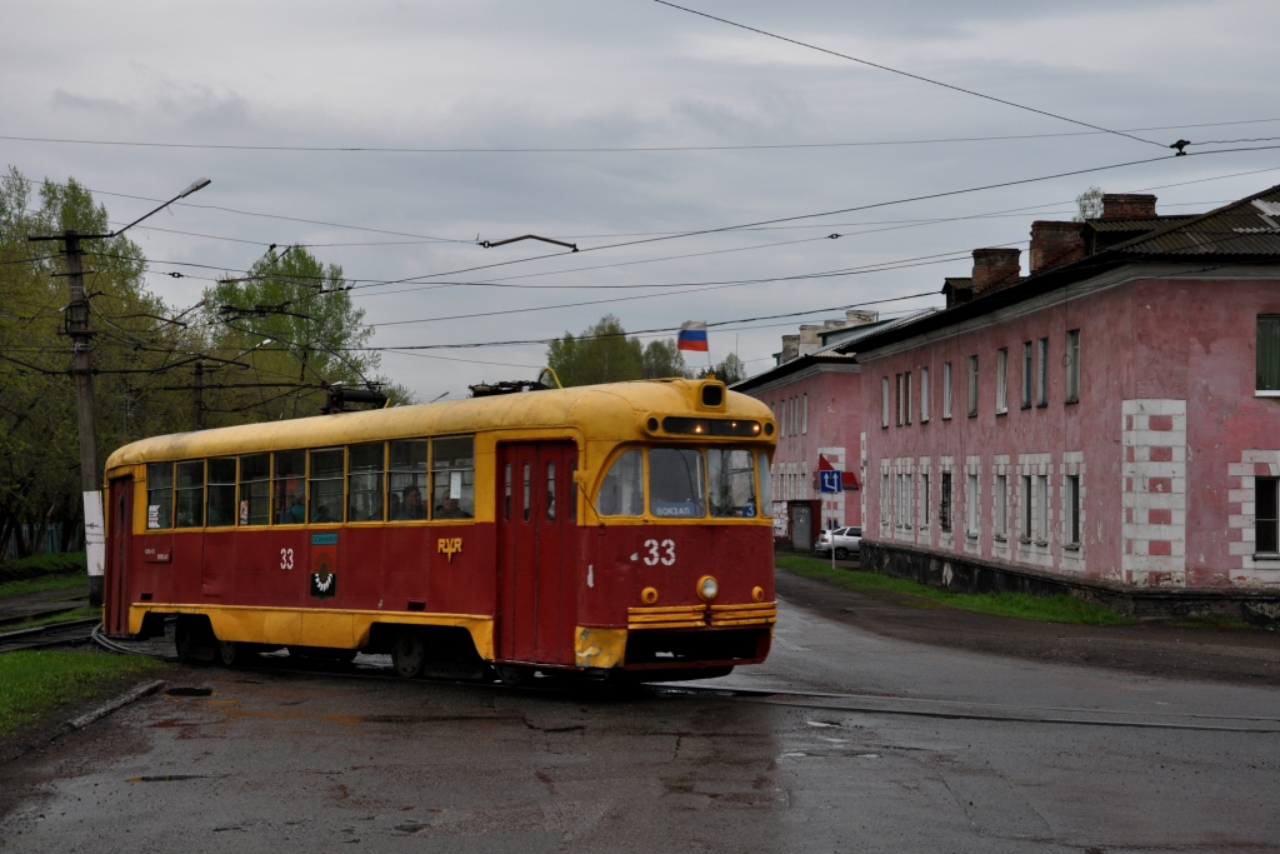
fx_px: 2133
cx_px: 640
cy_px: 427
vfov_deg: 22.6
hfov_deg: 33.4
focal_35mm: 60
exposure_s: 1/160
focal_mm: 40
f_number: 6.3
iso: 200
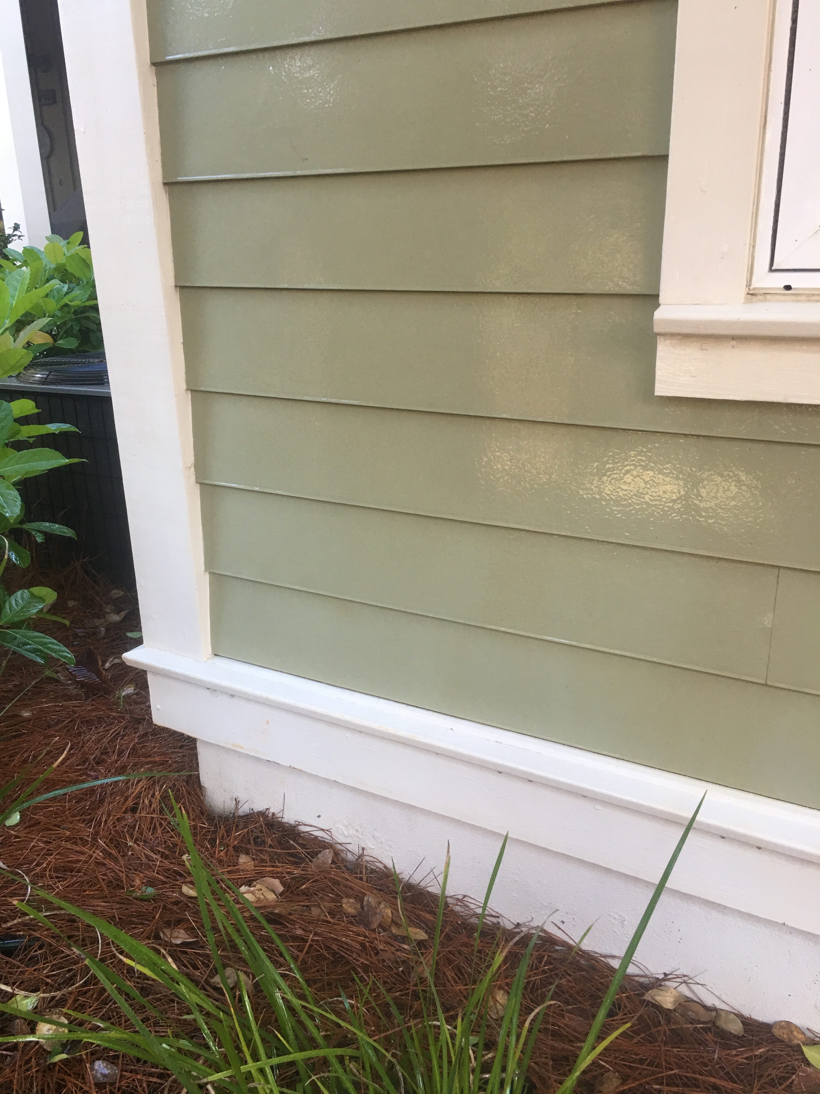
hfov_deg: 48.2
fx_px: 916
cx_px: 410
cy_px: 547
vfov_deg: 61.7
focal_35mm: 29
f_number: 2.2
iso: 25
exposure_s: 1/30
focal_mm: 4.15
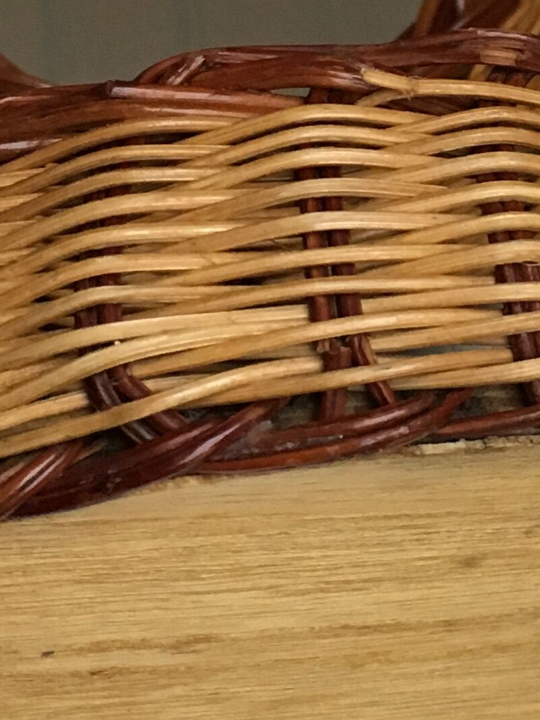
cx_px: 308
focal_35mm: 110
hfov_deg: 13.5
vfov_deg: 17.6
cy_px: 74
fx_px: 2288
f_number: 2.2
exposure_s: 1/33
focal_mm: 4.15
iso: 160
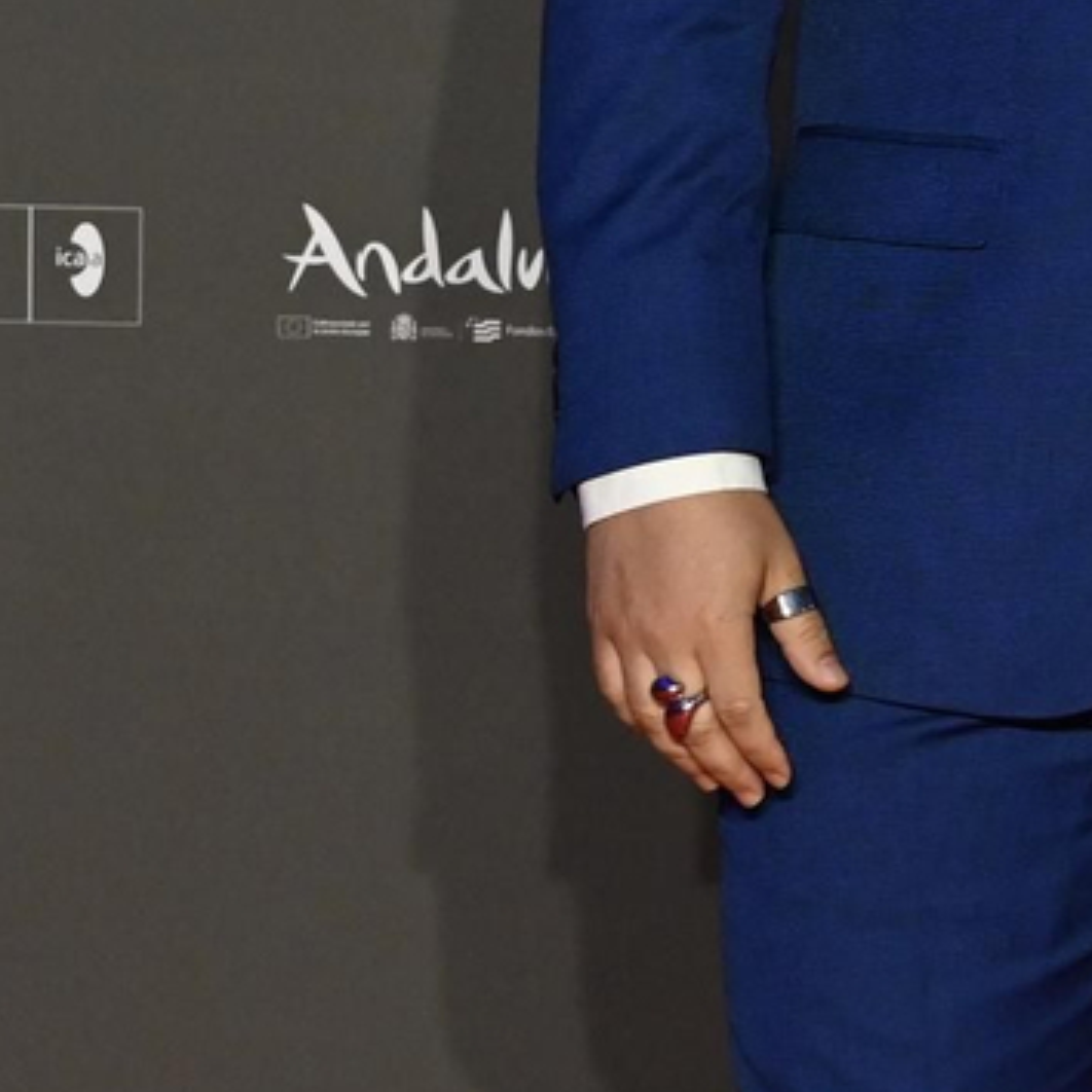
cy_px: -305
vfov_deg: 5.5
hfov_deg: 5.5
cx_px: 1296
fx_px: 11311
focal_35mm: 317
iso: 2500
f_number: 6.3
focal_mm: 55
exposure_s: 1/250
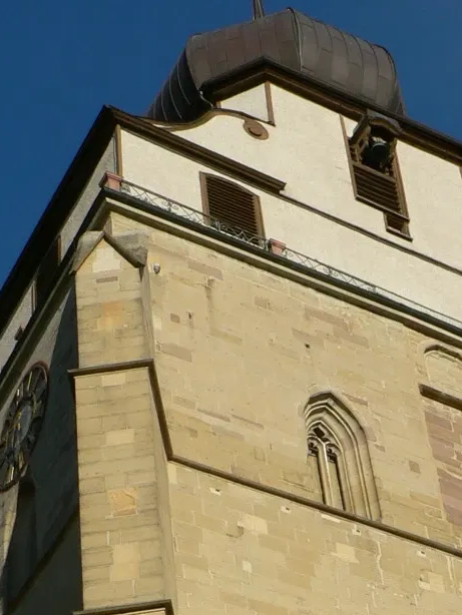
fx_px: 1992
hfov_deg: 13.2
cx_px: 342
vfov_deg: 17.0
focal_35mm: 112
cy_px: 681
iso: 80
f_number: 5.2
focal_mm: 7.1
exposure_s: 1/500
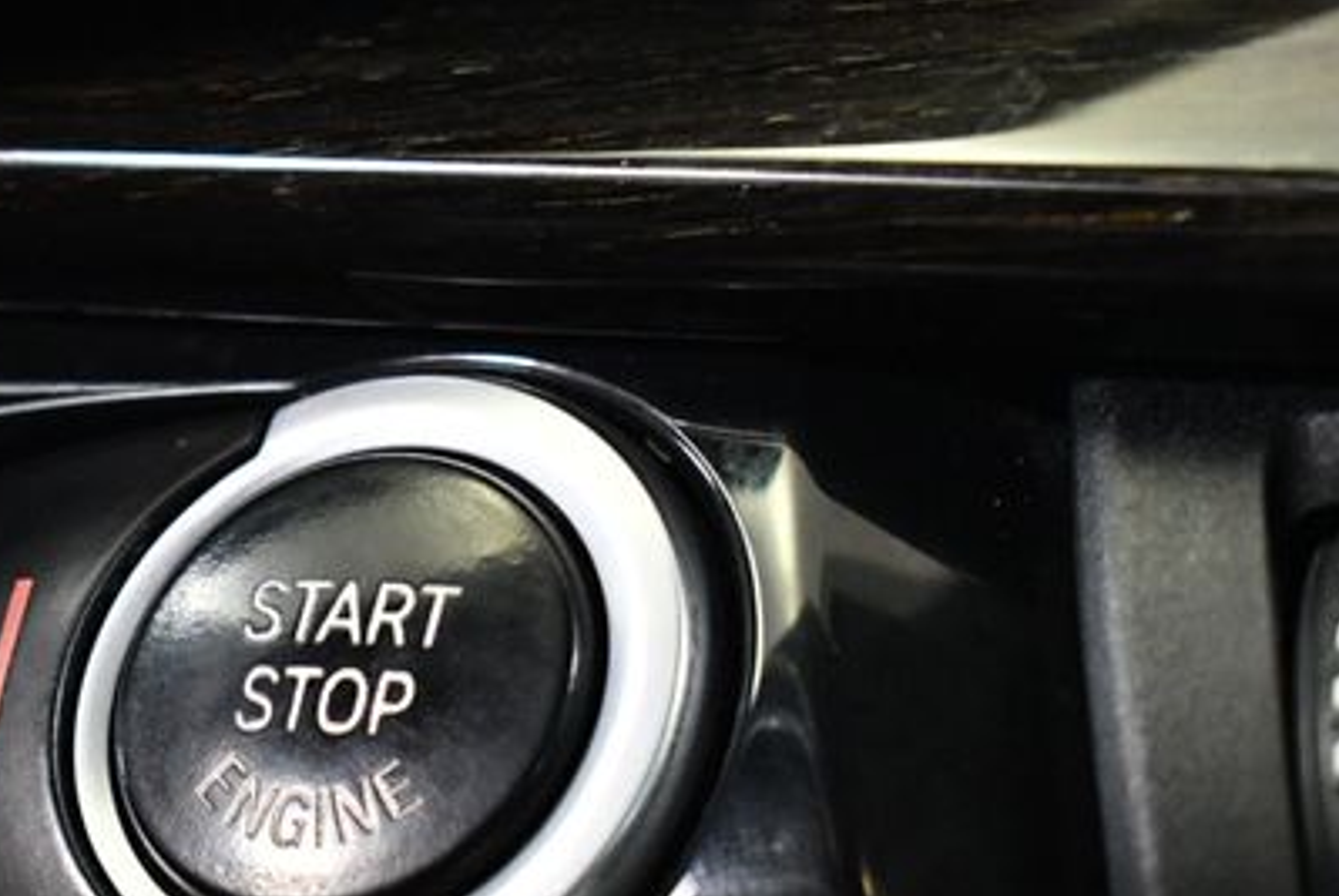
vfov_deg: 8.9
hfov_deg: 13.3
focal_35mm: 154
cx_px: 272
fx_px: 5734
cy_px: 715
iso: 5000
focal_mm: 48
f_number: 5.3
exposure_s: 1/60
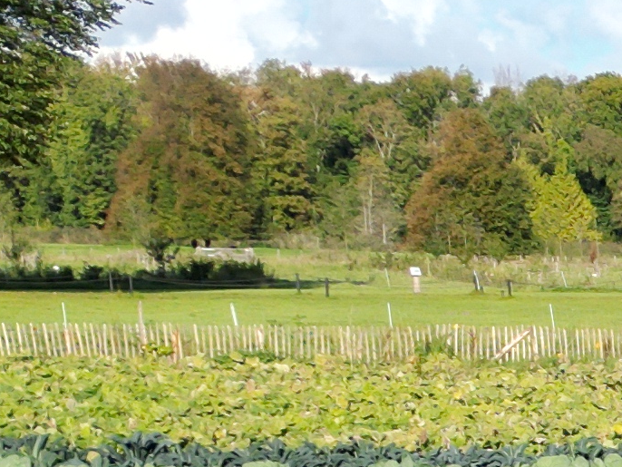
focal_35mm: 141
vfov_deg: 9.7
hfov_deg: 12.6
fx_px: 2534
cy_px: 969
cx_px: 1178
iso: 110
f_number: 1.7
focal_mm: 6.72
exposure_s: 1/2500
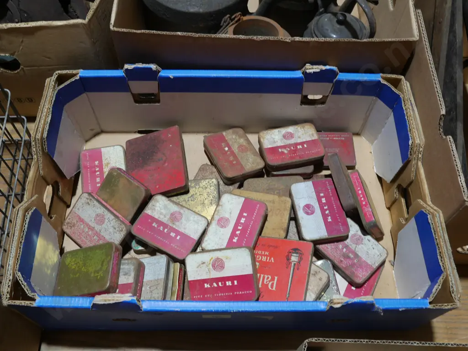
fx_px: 460
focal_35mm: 34
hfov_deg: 54.0
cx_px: 234
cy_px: 176
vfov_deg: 41.8
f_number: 5.6
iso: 500
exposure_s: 1/60
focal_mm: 17
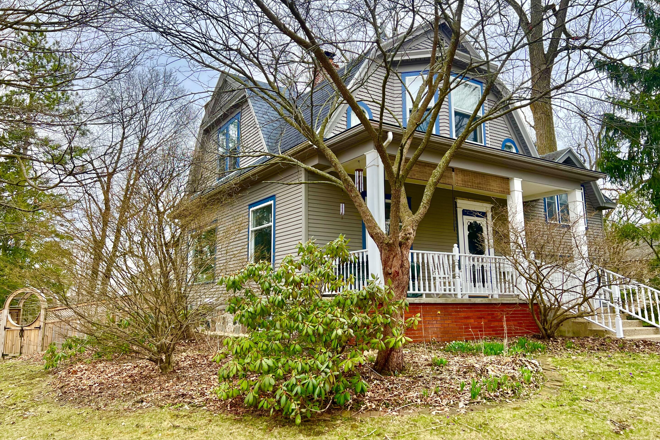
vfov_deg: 46.4
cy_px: 209
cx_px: 329
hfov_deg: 65.5
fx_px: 513
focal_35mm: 28
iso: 50
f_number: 1.5
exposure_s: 1/1431
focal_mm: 5.7
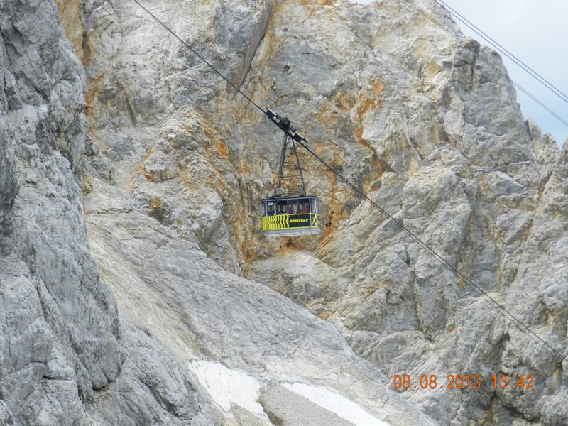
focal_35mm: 100
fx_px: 1641
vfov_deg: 14.8
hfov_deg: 19.6
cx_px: 284
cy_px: 213
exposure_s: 1/640
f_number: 4.6
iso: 160
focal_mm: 17.7
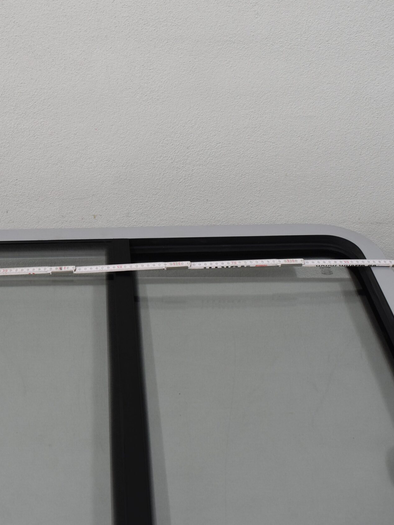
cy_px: 258
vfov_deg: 37.7
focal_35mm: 51
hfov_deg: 28.4
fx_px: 770
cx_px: 109
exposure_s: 1/125
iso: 400
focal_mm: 23
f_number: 5.6
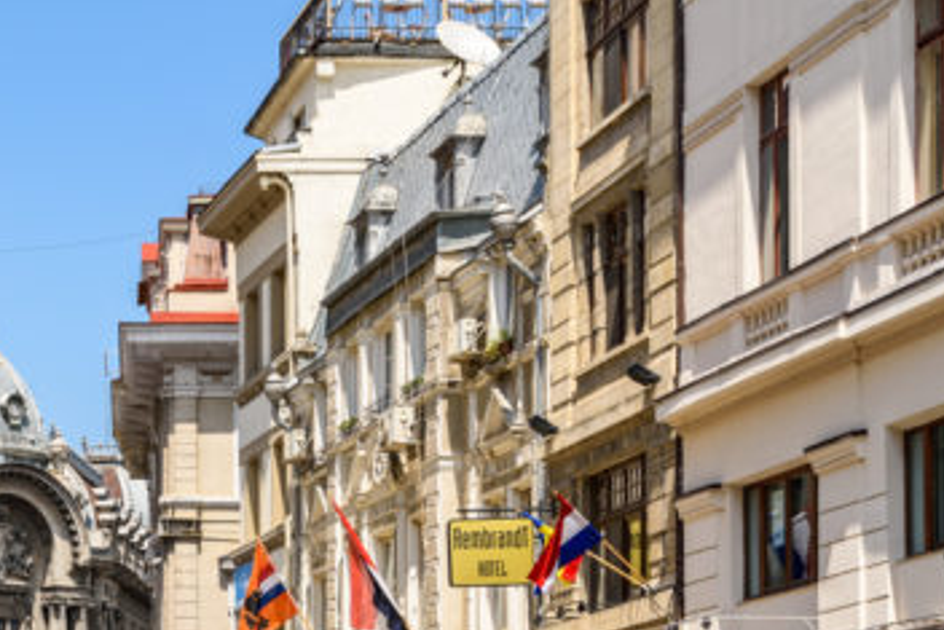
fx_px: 2859
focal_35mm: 109
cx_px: -8
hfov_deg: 18.3
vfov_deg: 12.4
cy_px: 692
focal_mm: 48
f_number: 8
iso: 64
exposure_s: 1/200
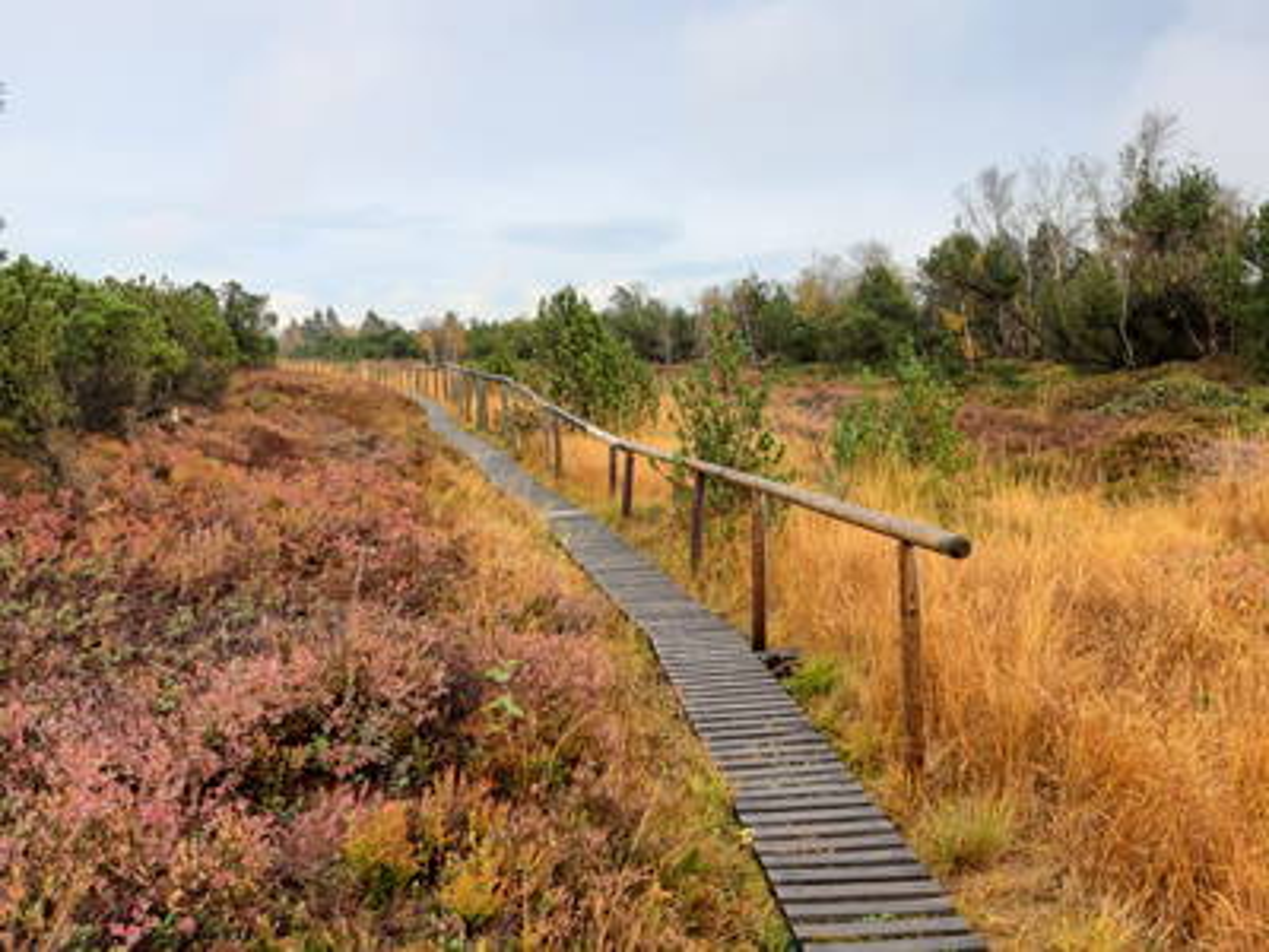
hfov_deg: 65.3
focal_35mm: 27
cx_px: 634
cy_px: 476
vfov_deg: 51.4
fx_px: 990
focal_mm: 3.93
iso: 40
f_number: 1.7
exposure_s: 1/100
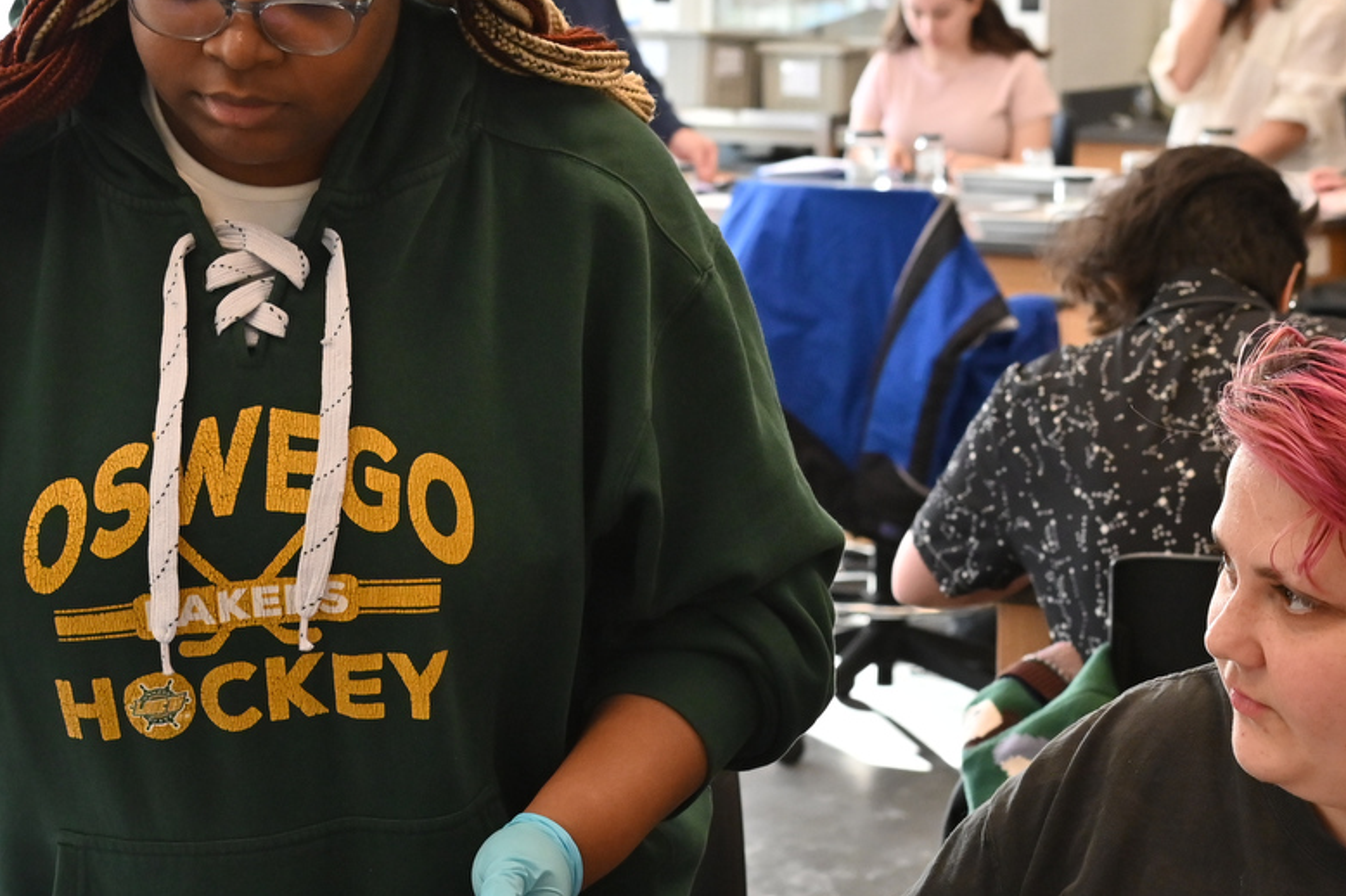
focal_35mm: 111
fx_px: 4148
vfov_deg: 12.3
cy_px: 583
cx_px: 628
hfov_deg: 18.4
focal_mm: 48
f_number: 5.6
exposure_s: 1/200
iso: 1600
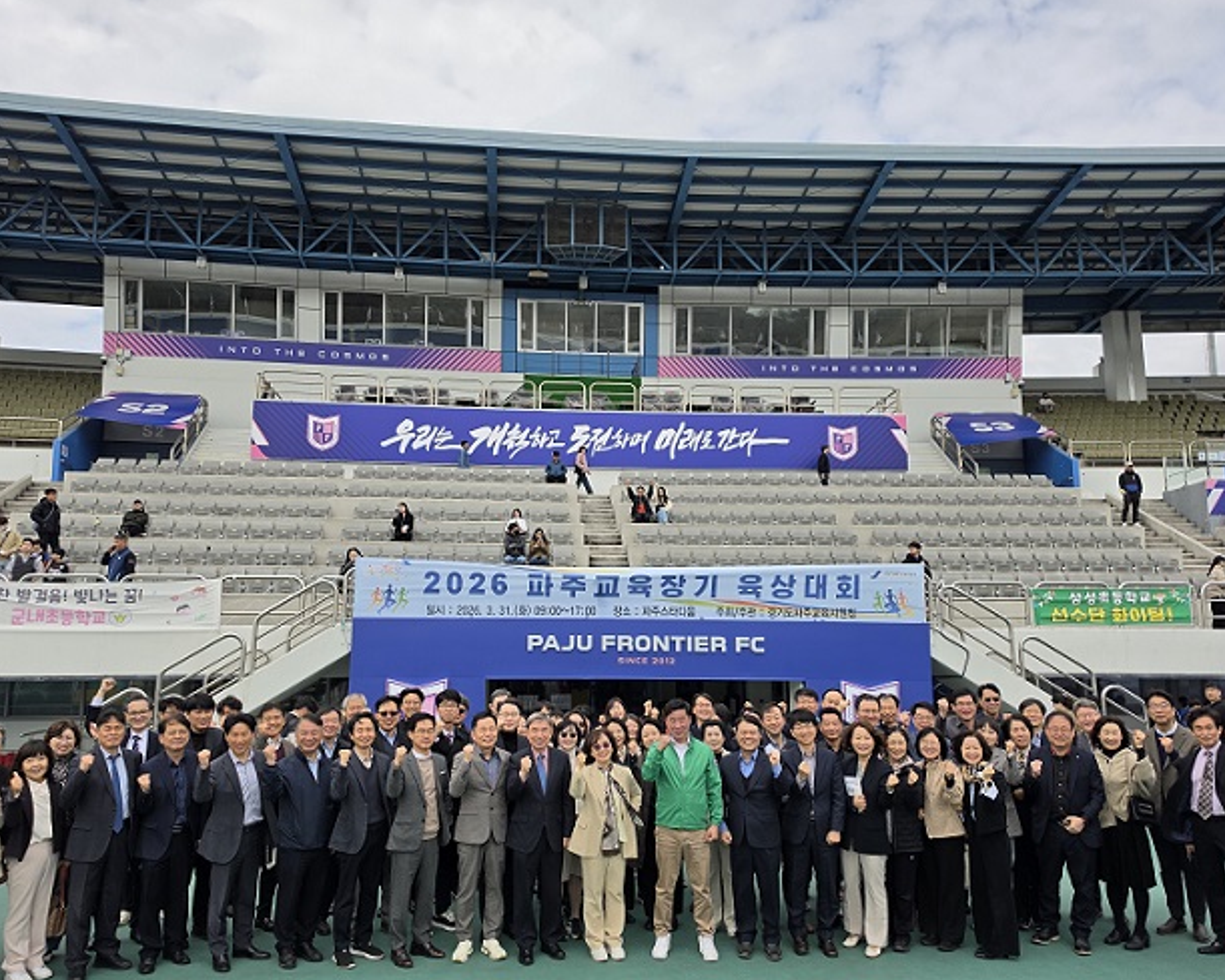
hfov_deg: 68.1
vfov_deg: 56.8
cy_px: 499
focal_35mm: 25
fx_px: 907
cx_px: 597
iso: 64
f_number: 1.4
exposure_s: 1/5775
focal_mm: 6.5
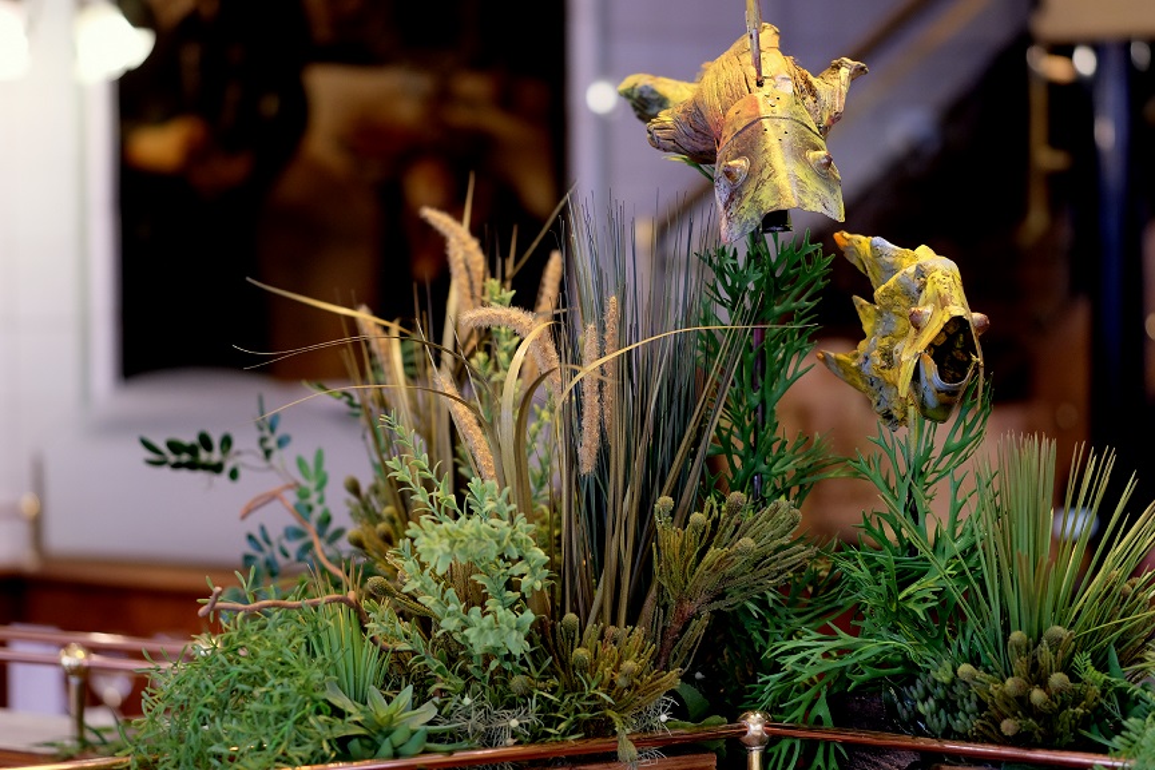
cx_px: 578
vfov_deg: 10.2
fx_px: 4331
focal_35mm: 135
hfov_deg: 15.2
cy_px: 385
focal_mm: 90
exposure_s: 1/60
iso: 800
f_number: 2
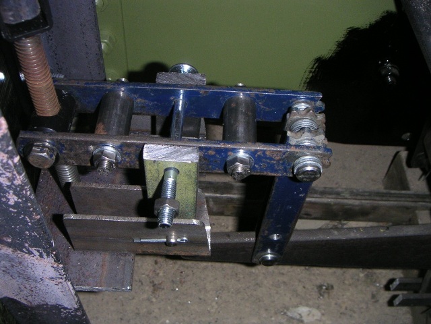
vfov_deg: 37.7
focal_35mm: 38
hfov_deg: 49.0
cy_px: 162
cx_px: 216
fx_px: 473
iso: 160
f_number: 6.7
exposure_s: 1/45
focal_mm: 6
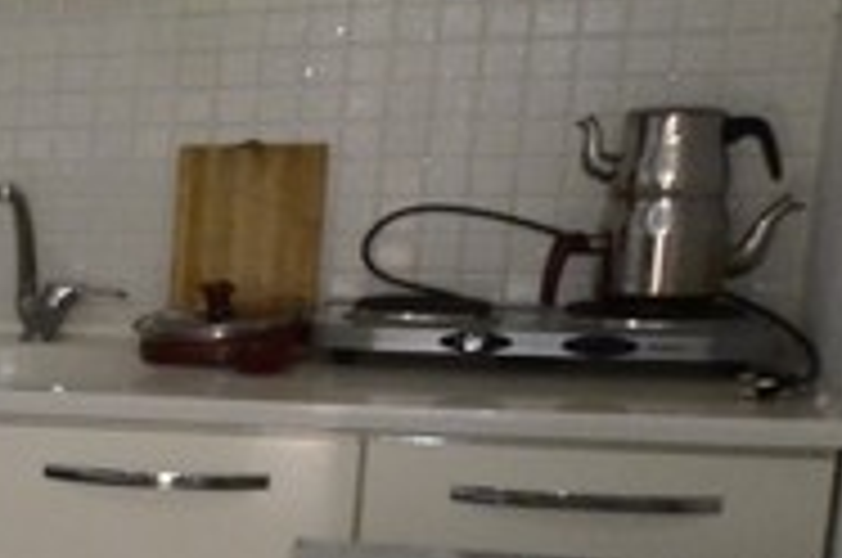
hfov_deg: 15.8
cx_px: -1067
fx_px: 1915
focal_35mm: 82
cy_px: 531
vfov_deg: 16.3
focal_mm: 10
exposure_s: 1/200
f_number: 5.6
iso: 1600
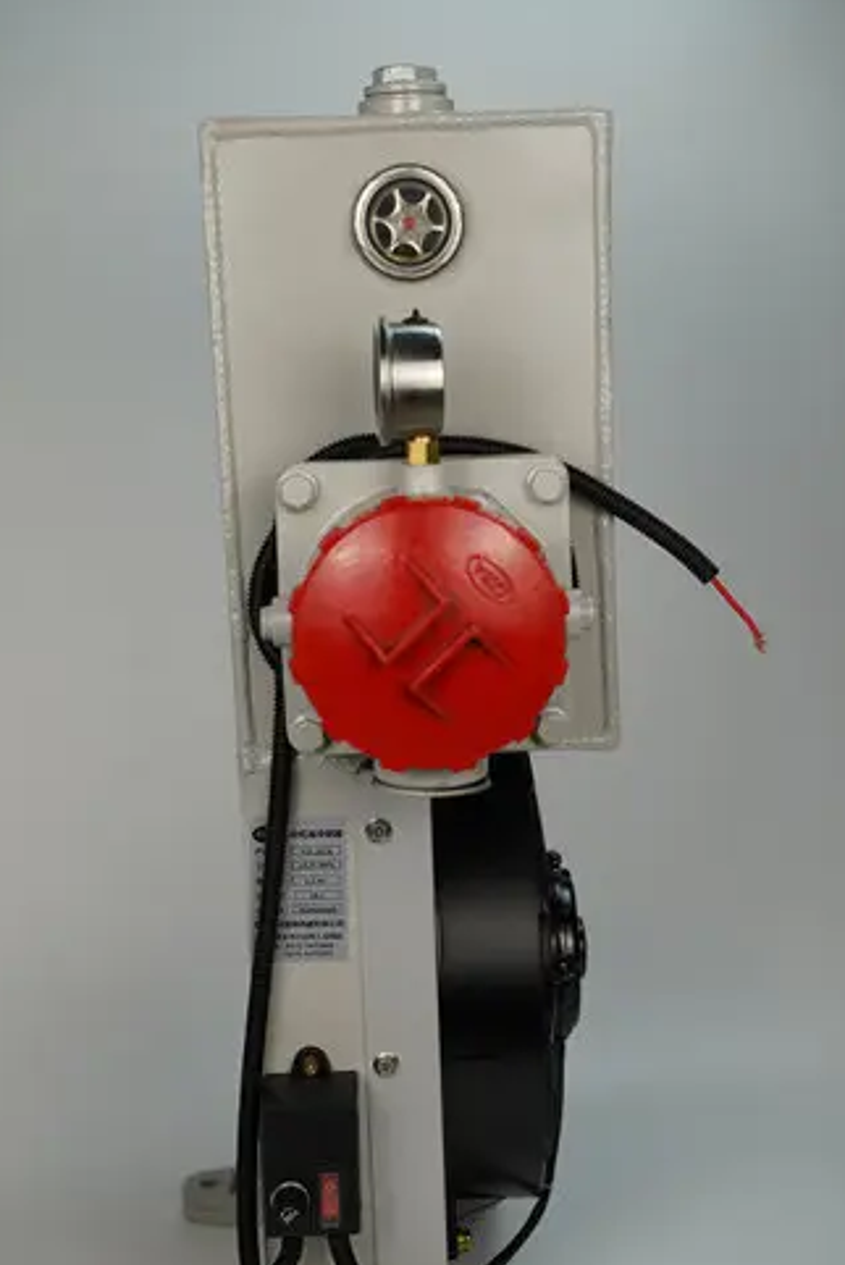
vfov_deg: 38.8
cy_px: 727
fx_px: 1793
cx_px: 464
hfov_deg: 26.5
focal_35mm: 51
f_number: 4
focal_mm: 41
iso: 400
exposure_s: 1/250
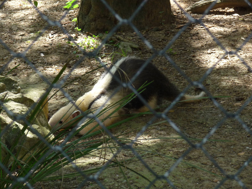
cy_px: 95
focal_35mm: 171
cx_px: 126
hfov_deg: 11.6
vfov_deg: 8.7
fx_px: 1245
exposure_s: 1/50
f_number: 4.8
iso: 160
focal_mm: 29.1
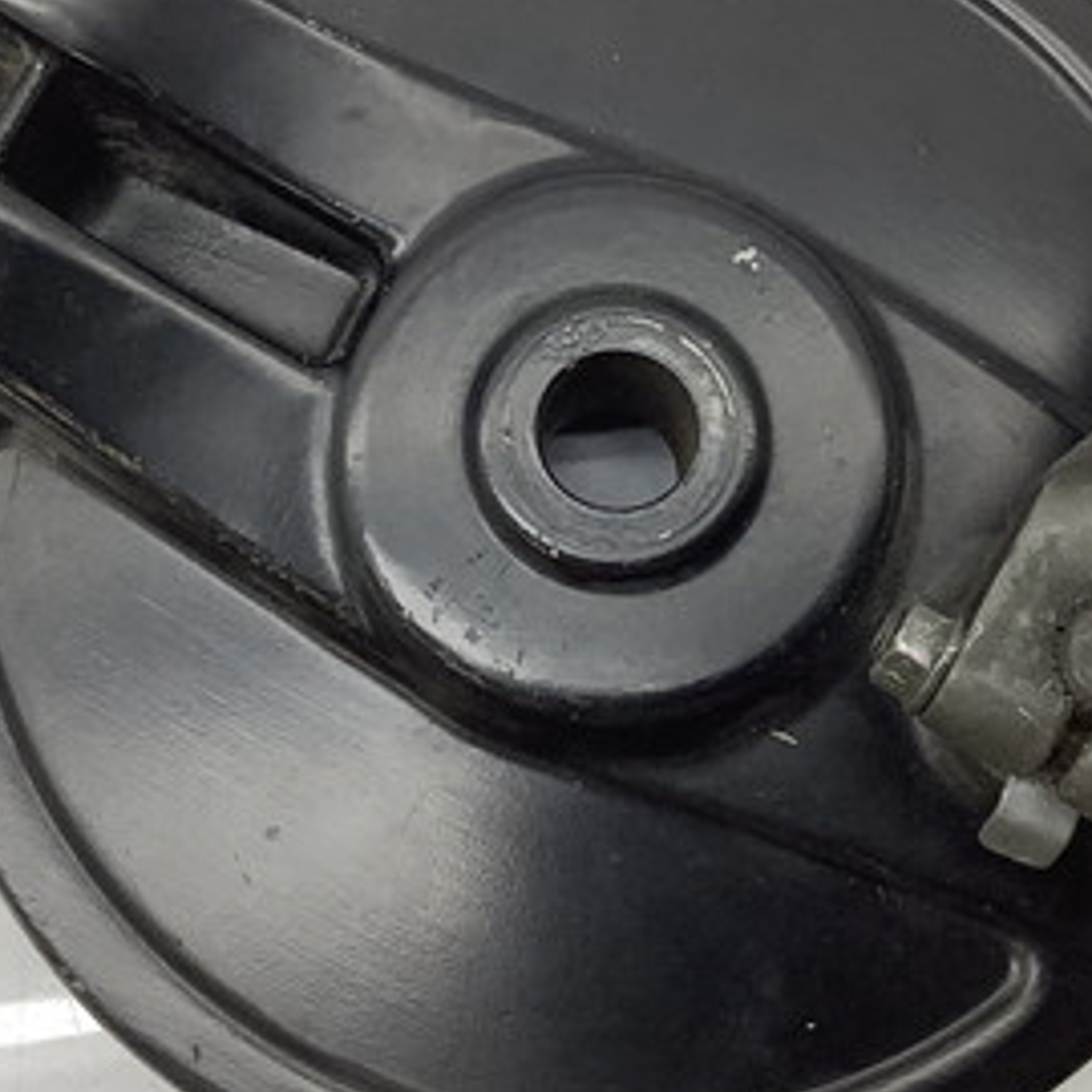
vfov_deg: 28.0
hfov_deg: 28.2
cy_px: 396
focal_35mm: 61
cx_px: 542
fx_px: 2177
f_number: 2.4
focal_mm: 3.3
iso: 64
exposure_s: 1/120
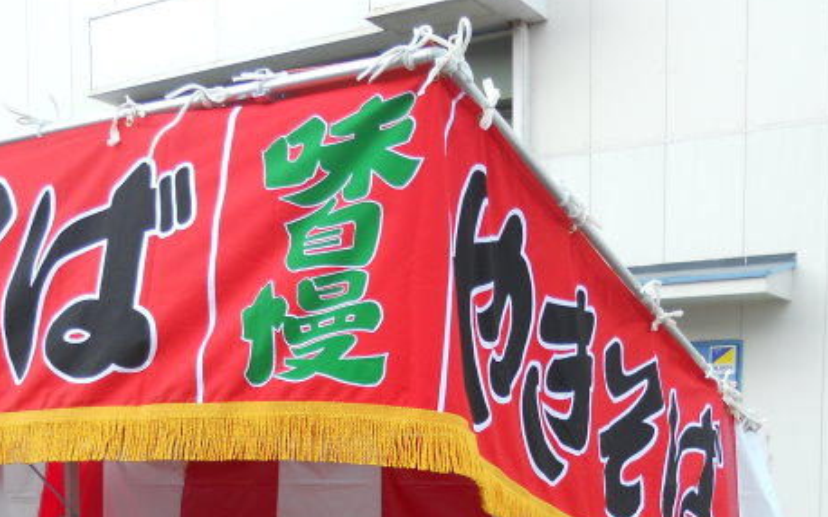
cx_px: 257
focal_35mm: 60
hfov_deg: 33.6
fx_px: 1354
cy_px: 609
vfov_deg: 20.3
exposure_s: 1/100
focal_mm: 4.9
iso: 80
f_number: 3.2
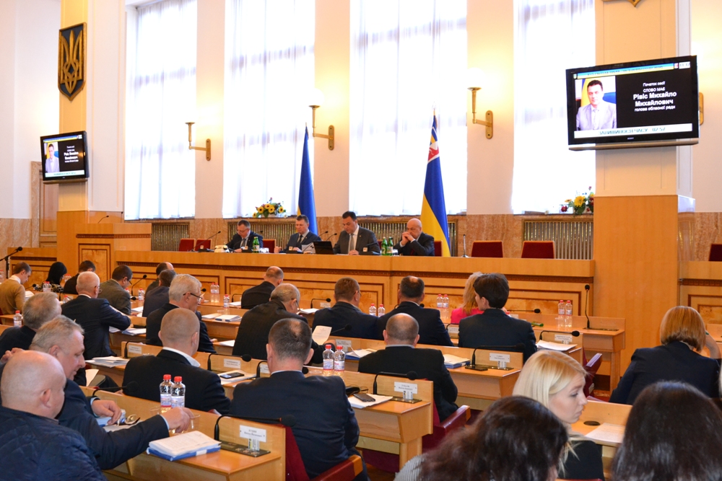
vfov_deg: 36.9
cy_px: 240
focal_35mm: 36
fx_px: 722
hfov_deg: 53.1
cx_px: 361
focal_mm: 24
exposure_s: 1/60
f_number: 4
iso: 2500
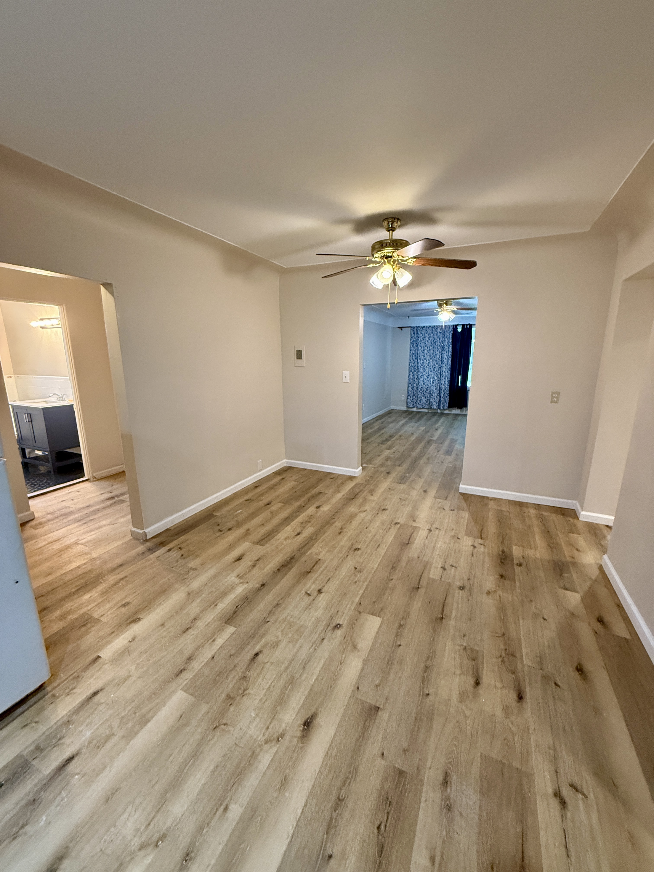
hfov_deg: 85.7
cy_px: 436
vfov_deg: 102.1
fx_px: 353
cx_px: 327
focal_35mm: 14
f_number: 2.2
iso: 400
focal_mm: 2.22
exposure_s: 1/60
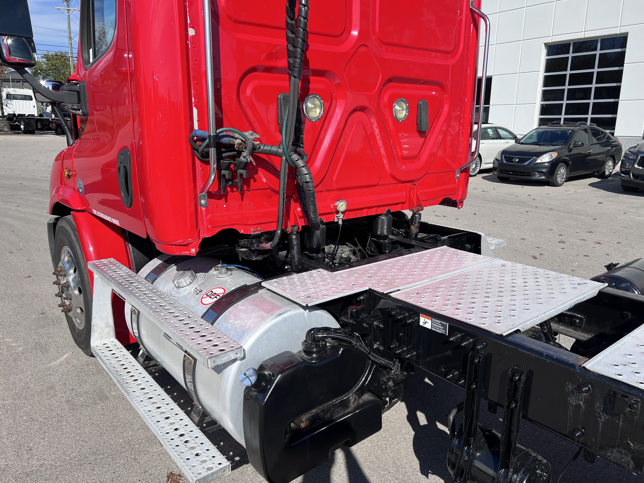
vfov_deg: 53.1
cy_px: 242
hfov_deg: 67.3
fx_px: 484
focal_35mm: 26
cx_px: 322
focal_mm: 5.7
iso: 50
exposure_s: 1/4831
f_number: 1.5
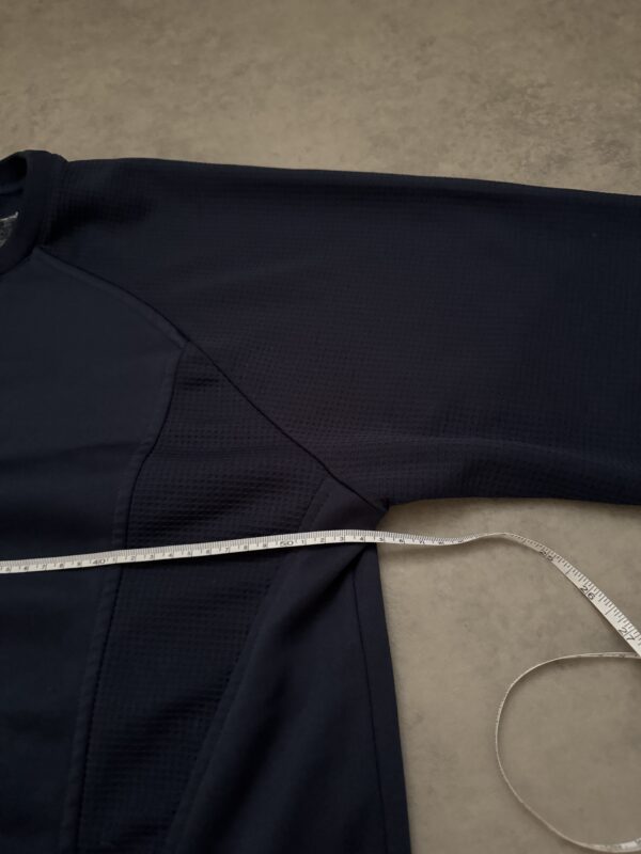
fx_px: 593
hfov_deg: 56.8
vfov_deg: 71.6
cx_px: 320
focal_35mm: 24
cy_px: 427
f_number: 1.78
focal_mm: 6.76
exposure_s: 1/30
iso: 1600
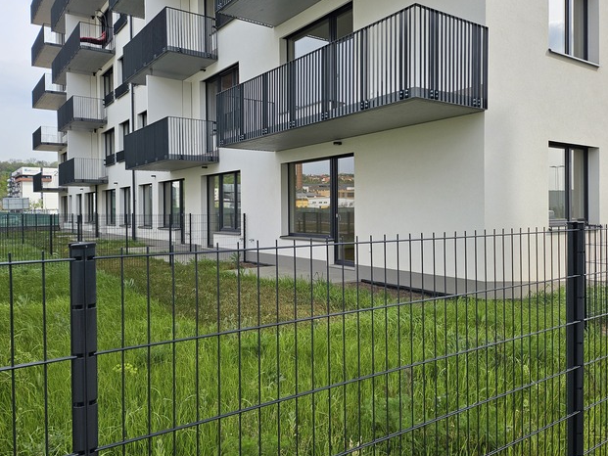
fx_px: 492
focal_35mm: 28
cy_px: 215
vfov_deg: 49.7
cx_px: 316
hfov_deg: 63.4
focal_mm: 5
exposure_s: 1/1904
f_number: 1.8
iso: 50
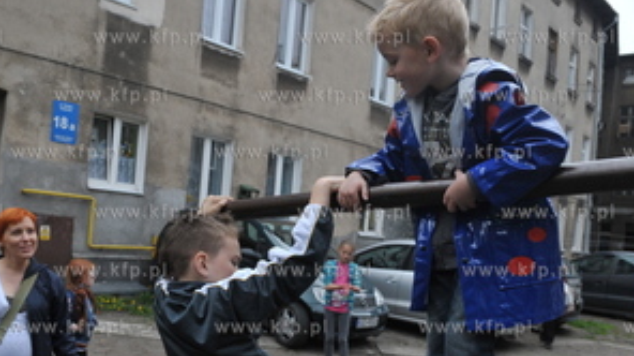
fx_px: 571
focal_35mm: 34
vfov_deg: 34.2
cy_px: 240
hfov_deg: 57.1
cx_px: 225
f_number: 5.6
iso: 800
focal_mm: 24
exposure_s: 1/2000
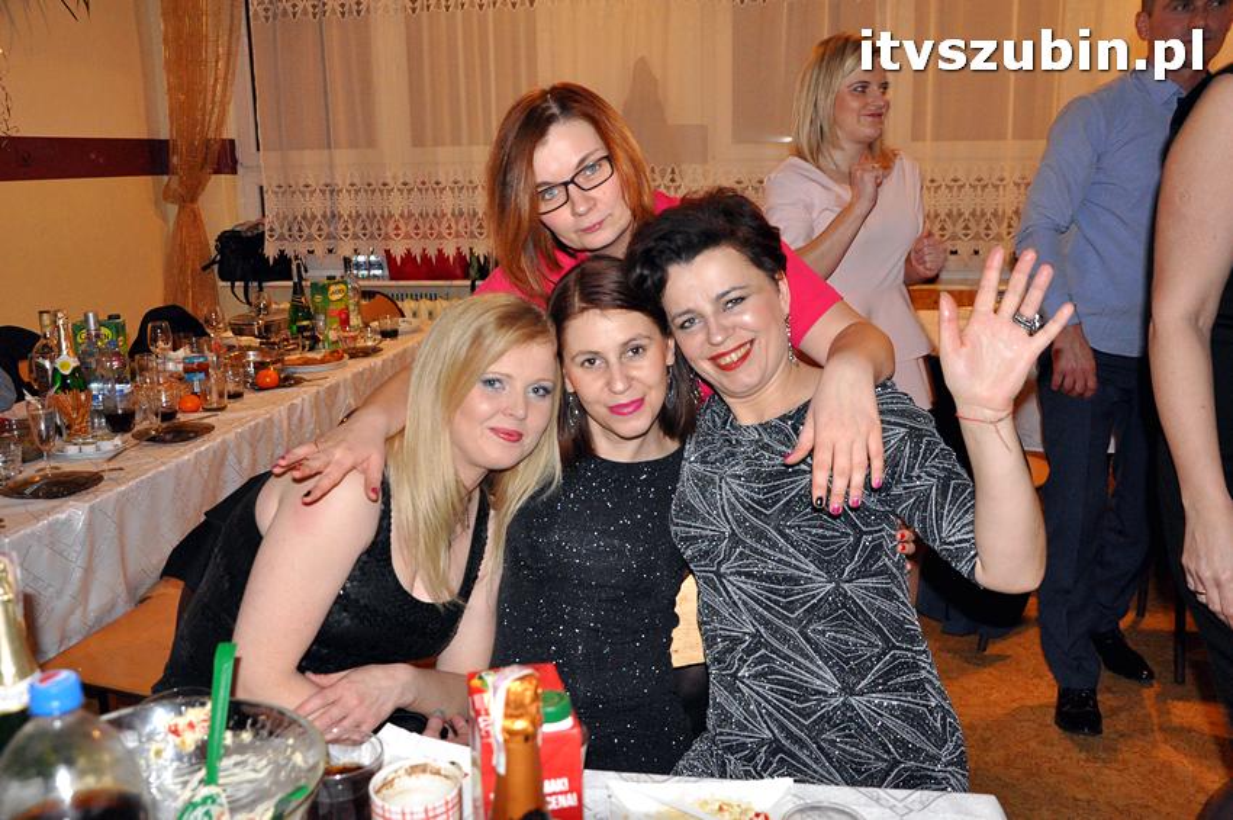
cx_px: 616
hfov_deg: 57.3
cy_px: 410
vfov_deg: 39.9
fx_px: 1129
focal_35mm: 33
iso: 2000
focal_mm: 22
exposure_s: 1/60
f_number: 5
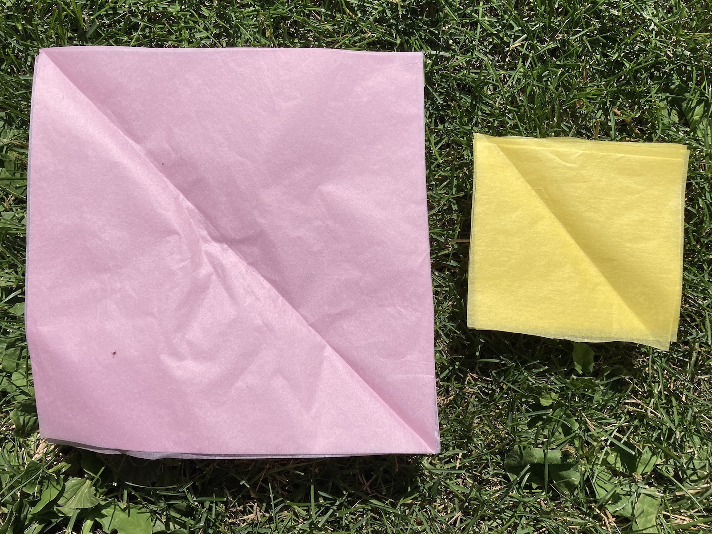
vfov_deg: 49.7
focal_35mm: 28
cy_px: 267
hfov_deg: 63.4
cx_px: 356
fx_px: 576
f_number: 1.8
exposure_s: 1/4425
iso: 20
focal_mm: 3.99
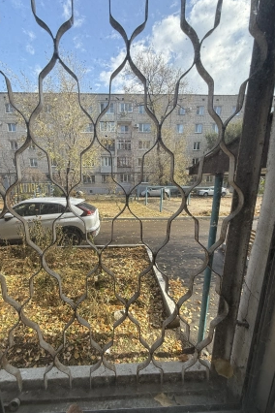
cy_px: 224
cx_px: 121
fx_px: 183
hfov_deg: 73.4
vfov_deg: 96.5
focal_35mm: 16
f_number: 2.2
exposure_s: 1/411
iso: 50
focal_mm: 2.22
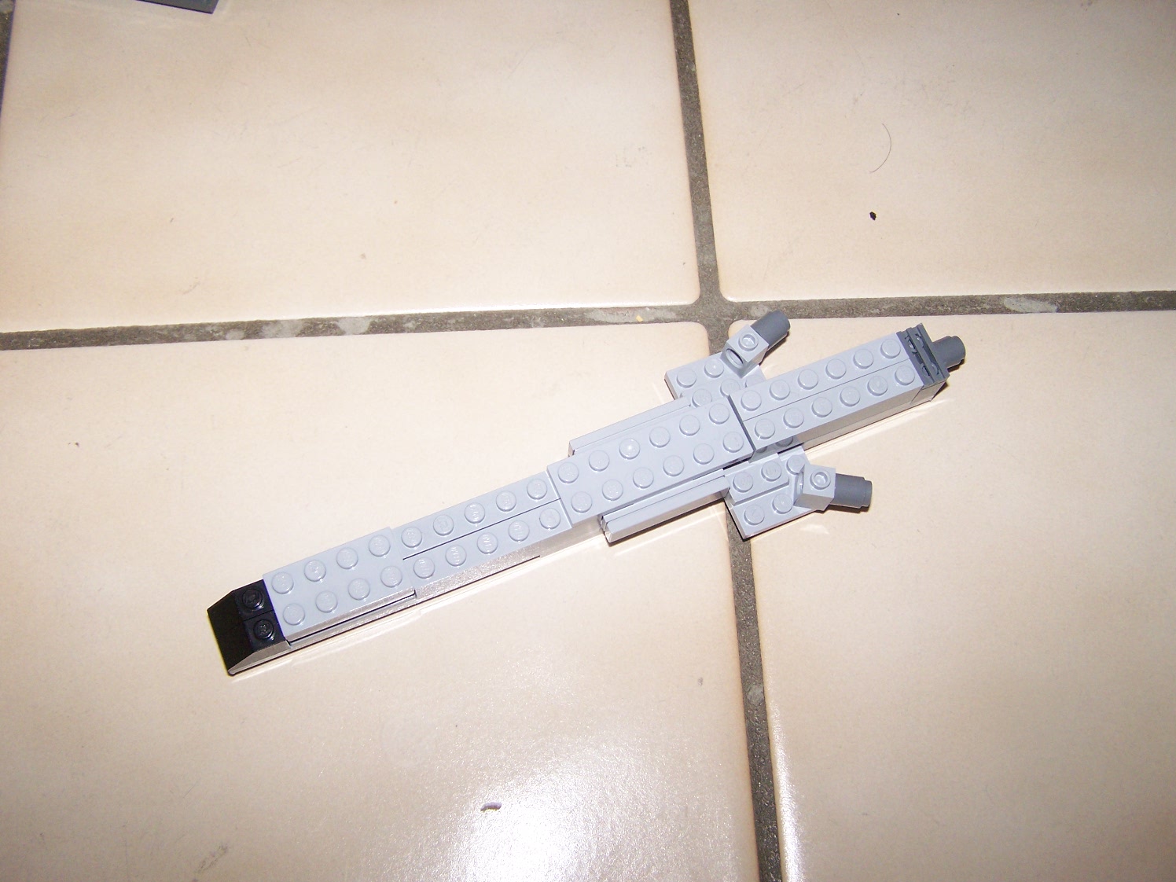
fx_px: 1291
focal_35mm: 38
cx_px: 588
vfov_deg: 37.7
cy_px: 441
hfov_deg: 49.0
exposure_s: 1/60
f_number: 2.8
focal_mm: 6.3
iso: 160
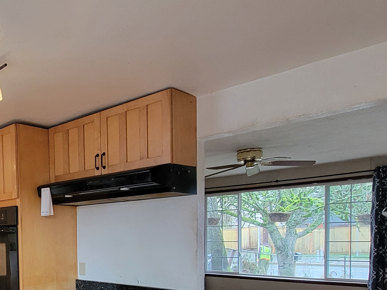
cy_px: 245
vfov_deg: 42.7
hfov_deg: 49.0
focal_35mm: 31
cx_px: 10
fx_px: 347
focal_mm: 2.2
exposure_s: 1/60
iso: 320
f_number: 2.2
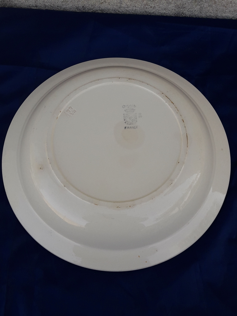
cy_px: 158
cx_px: 118
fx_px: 256
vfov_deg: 63.4
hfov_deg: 49.7
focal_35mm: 28
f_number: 1.9
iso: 40
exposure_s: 1/507
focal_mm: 3.7
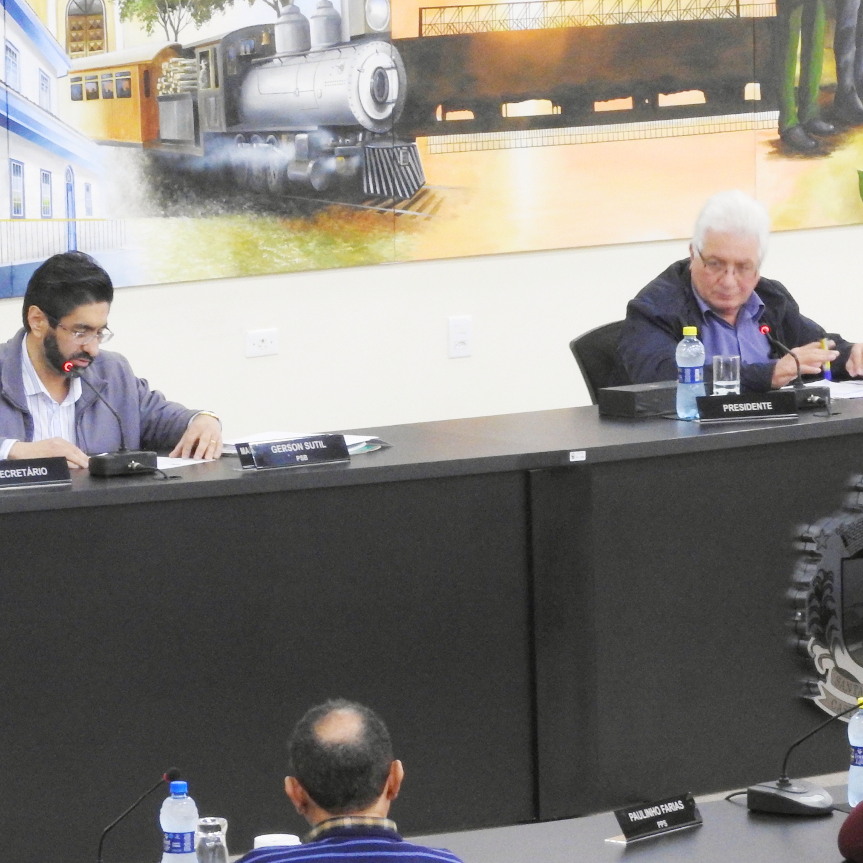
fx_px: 7023
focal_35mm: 249
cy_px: 407
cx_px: 551
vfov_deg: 7.0
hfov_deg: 7.0
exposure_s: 1/6
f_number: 7.3
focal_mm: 30.5
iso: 800
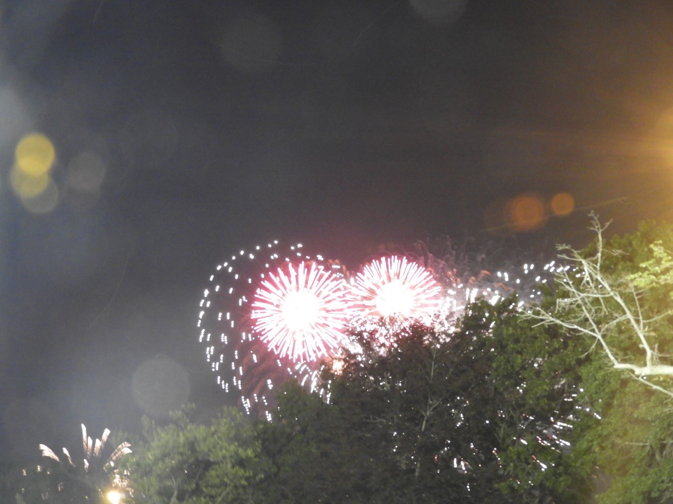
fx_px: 1167
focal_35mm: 60
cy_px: 252
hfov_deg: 32.2
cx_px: 336
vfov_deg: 24.4
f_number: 4.2
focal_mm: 10.7
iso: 800
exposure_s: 1/2.5
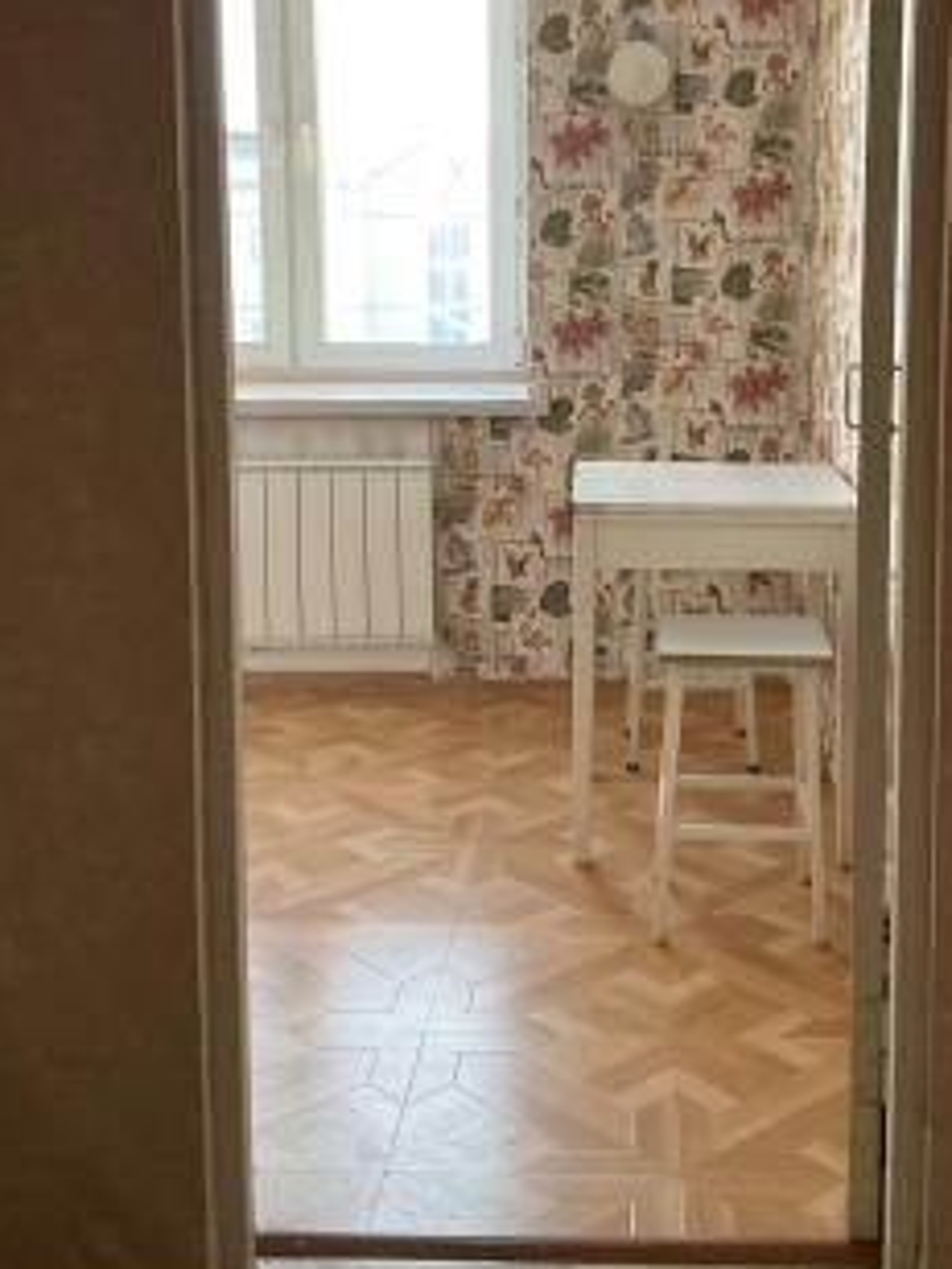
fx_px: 1613
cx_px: 612
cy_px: 428
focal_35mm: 44
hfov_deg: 32.7
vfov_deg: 42.4
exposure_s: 1/50
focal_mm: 3
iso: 125
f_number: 1.8
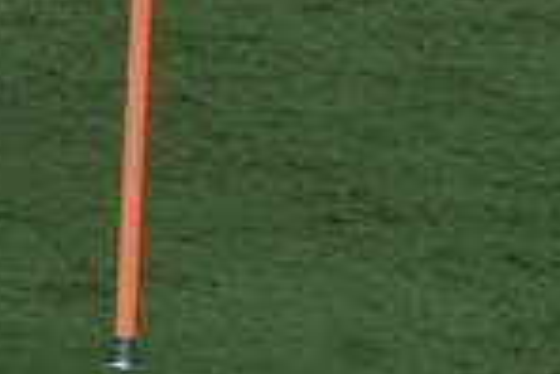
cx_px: -121
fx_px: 56661
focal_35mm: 3639
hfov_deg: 0.6
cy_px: -468
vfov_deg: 0.4
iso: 800
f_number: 9
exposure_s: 1/1250
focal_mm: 500
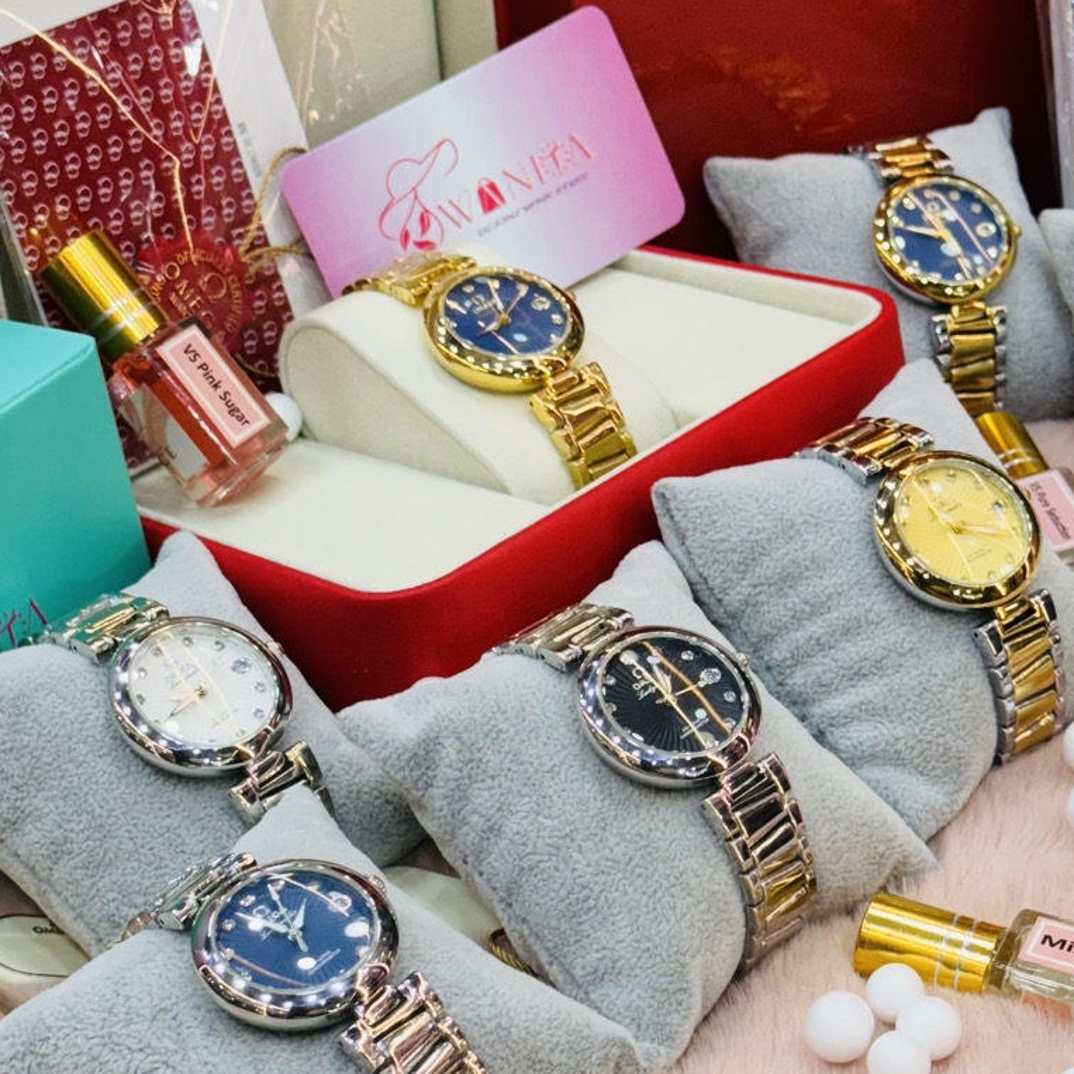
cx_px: 588
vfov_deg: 19.5
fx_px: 3124
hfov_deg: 19.5
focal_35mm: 89
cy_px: 633
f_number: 1.78
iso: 50
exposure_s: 1/121
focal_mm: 6.76
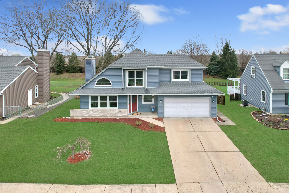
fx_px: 177
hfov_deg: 78.6
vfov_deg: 57.2
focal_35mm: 22
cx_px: 144
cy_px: 96
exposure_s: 1/250
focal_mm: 8.38
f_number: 2.8
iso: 100
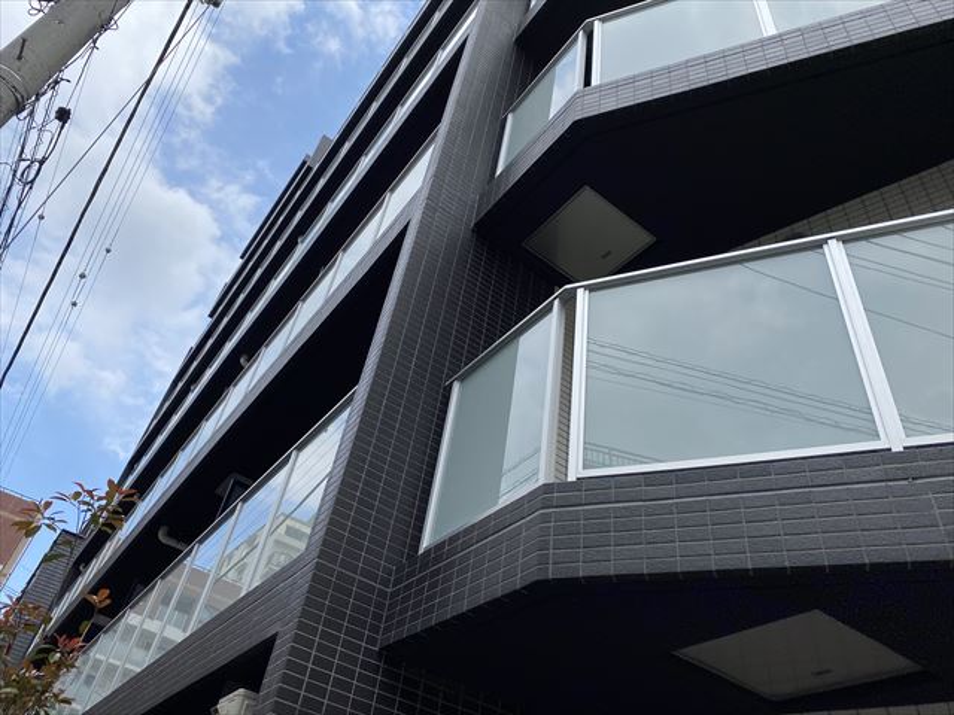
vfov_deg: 53.1
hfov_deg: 67.3
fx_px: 717
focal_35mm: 26
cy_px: 358
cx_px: 477
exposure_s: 1/1808
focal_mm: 4.25
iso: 32
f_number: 1.8
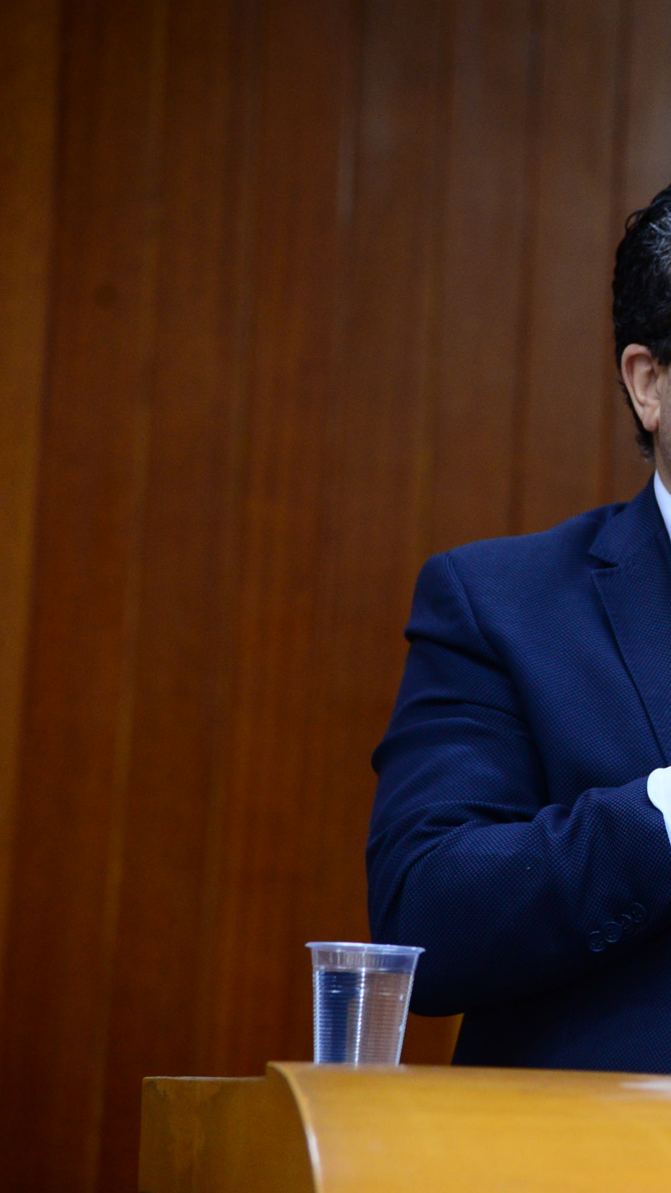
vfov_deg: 11.4
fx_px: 5976
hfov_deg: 6.4
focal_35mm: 189
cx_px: 866
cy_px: 596
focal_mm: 120
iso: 1600
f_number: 4.5
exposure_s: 1/60
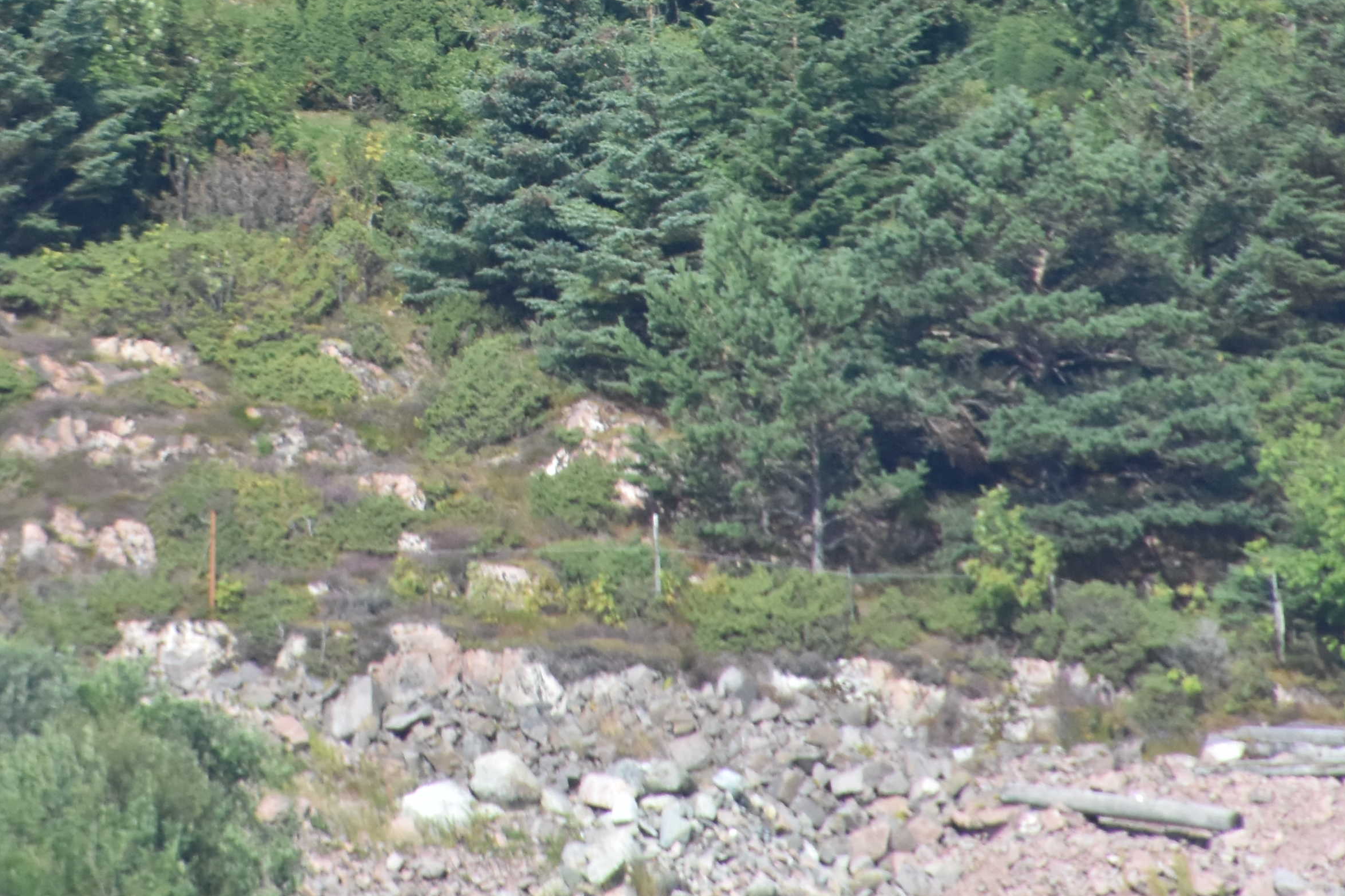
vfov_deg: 1.2
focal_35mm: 1155
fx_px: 43143
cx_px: -107
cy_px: -220
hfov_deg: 1.8
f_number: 9
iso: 800
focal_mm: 300
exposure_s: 1/250
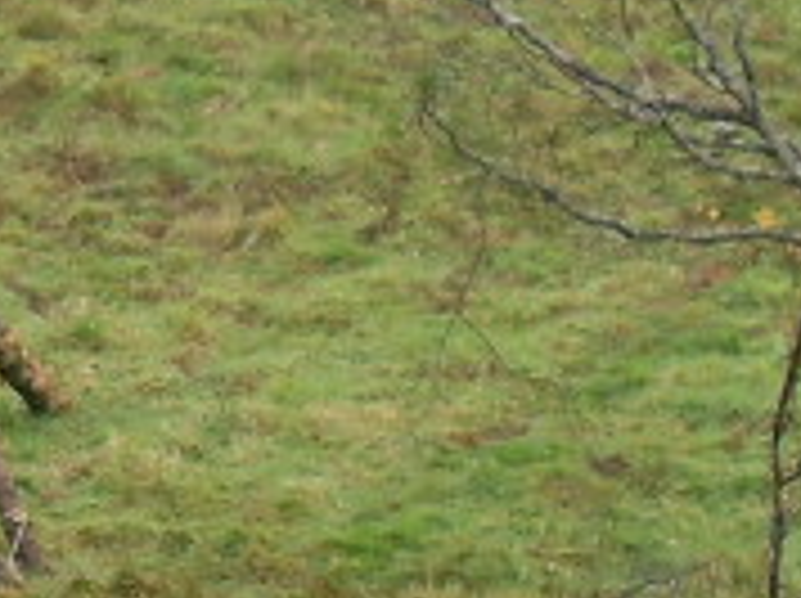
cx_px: -392
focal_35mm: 213
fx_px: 4922
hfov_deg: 9.1
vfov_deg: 6.9
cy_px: 508
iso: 100
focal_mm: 6.3
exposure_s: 1/90
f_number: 2.8
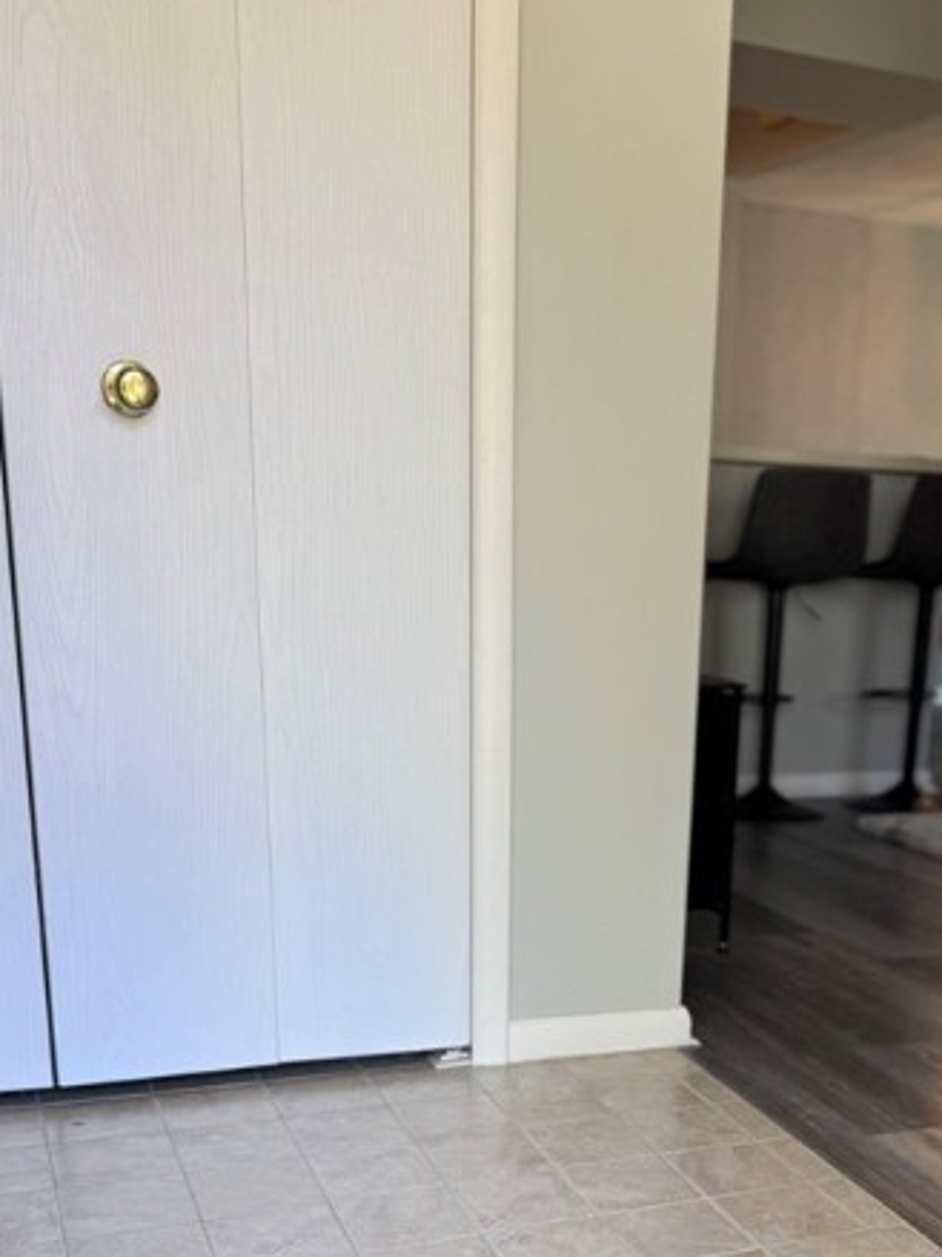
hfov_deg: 33.9
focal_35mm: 42
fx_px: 1525
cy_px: 1034
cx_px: 664
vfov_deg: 42.5
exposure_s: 1/120
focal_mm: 6.76
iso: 64
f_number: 1.78
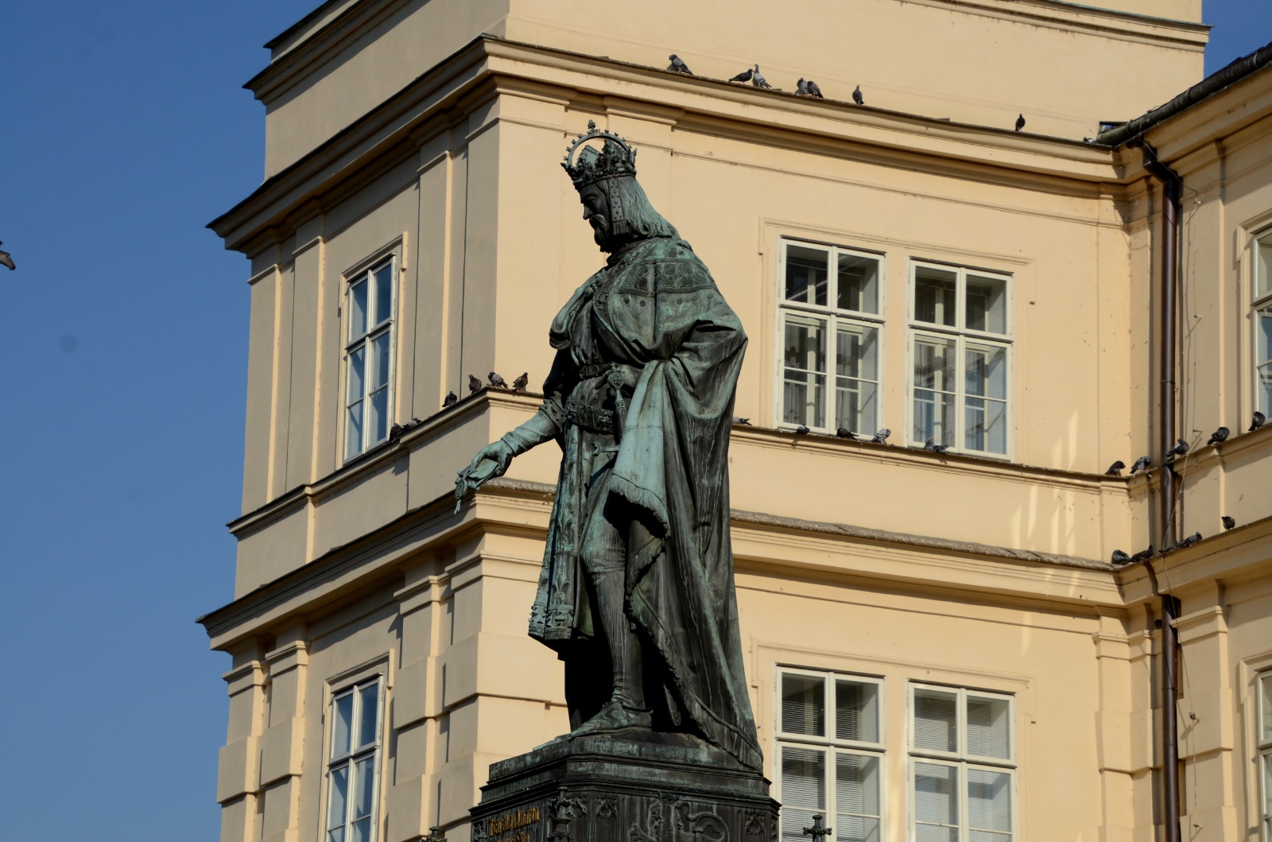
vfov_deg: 11.4
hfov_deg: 17.1
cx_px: 636
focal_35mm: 120
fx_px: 4230
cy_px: 421
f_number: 8
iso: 200
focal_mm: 80
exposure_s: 1/1000
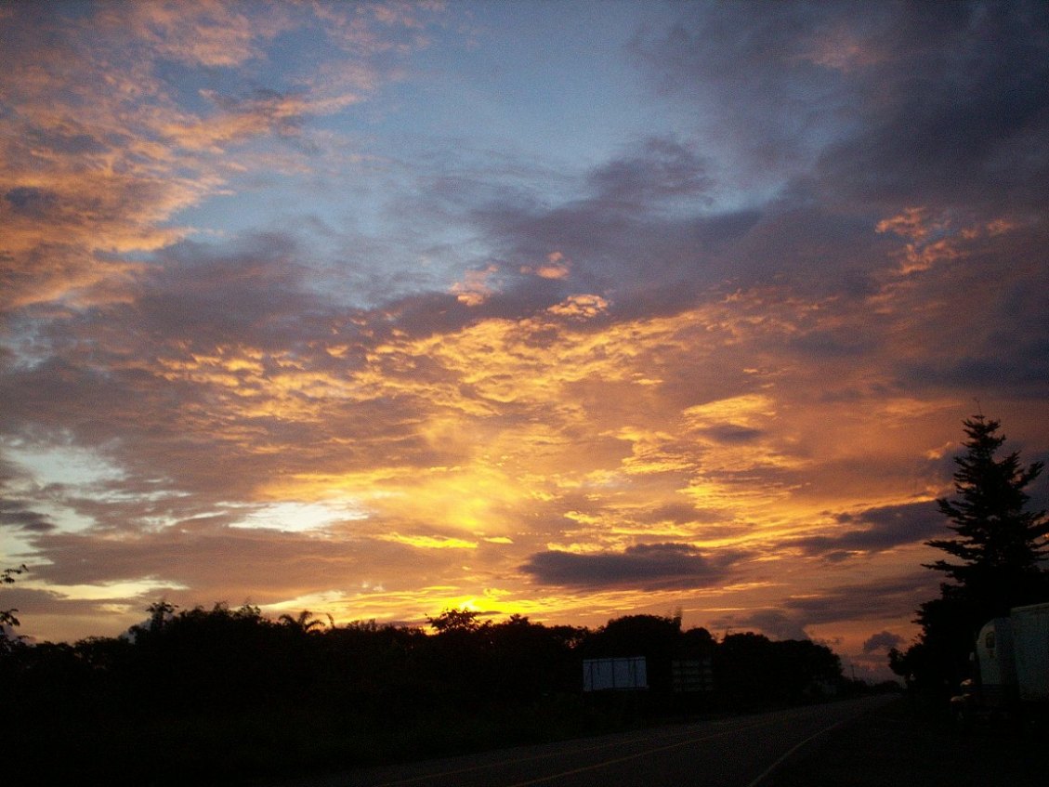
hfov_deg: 51.3
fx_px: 1091
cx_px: 524
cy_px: 394
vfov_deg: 39.7
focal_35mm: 36
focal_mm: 6
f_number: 4.5
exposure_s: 1/74.3
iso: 140
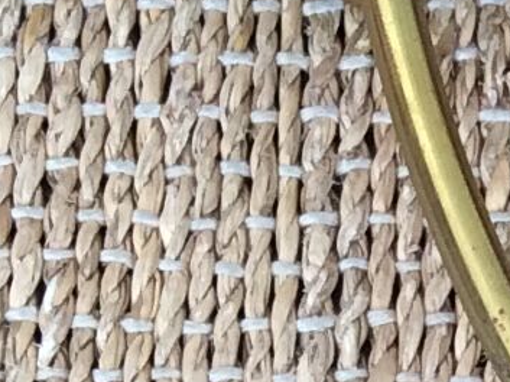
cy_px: 684
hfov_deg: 8.1
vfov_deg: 6.2
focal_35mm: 235
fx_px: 3459
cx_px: 922
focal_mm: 3.3
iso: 40
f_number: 2.4
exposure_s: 1/33
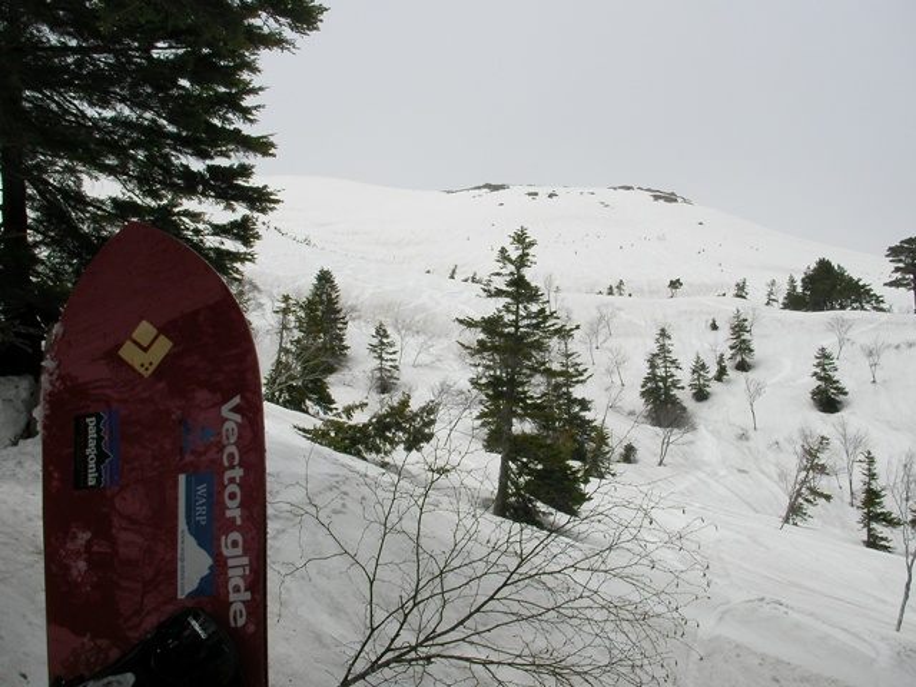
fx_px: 1006
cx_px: 458
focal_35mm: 38
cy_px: 344
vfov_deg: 37.7
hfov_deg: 49.0
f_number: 5.6
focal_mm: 6.3
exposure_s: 1/725
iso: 50
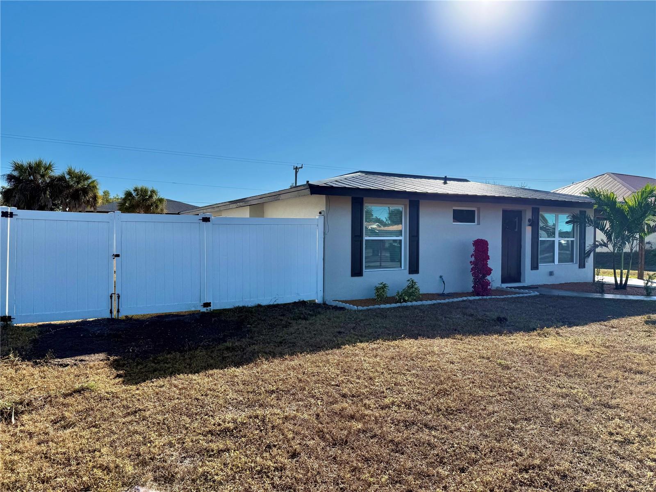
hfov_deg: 71.6
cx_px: 328
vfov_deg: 56.8
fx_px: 455
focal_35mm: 24
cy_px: 246
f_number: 1.78
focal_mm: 6.76
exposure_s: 1/10309
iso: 80
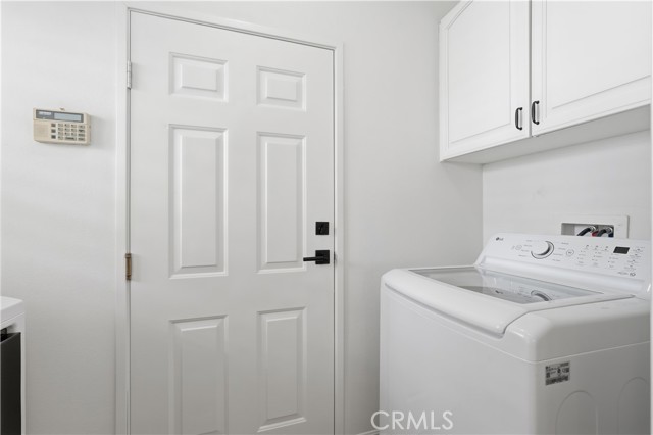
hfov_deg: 96.8
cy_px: 218
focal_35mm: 16
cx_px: 326
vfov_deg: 73.7
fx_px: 290
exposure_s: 1/250
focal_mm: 16
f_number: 8
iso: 320
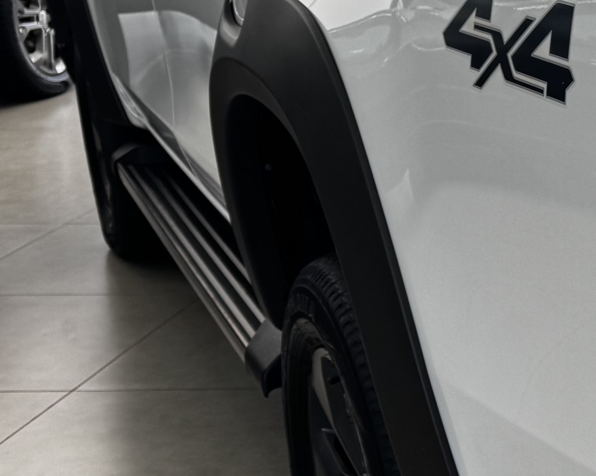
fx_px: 1534
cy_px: 229
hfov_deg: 18.4
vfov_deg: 17.7
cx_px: 993
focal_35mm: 87
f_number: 1.78
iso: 80
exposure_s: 1/121
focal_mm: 6.76
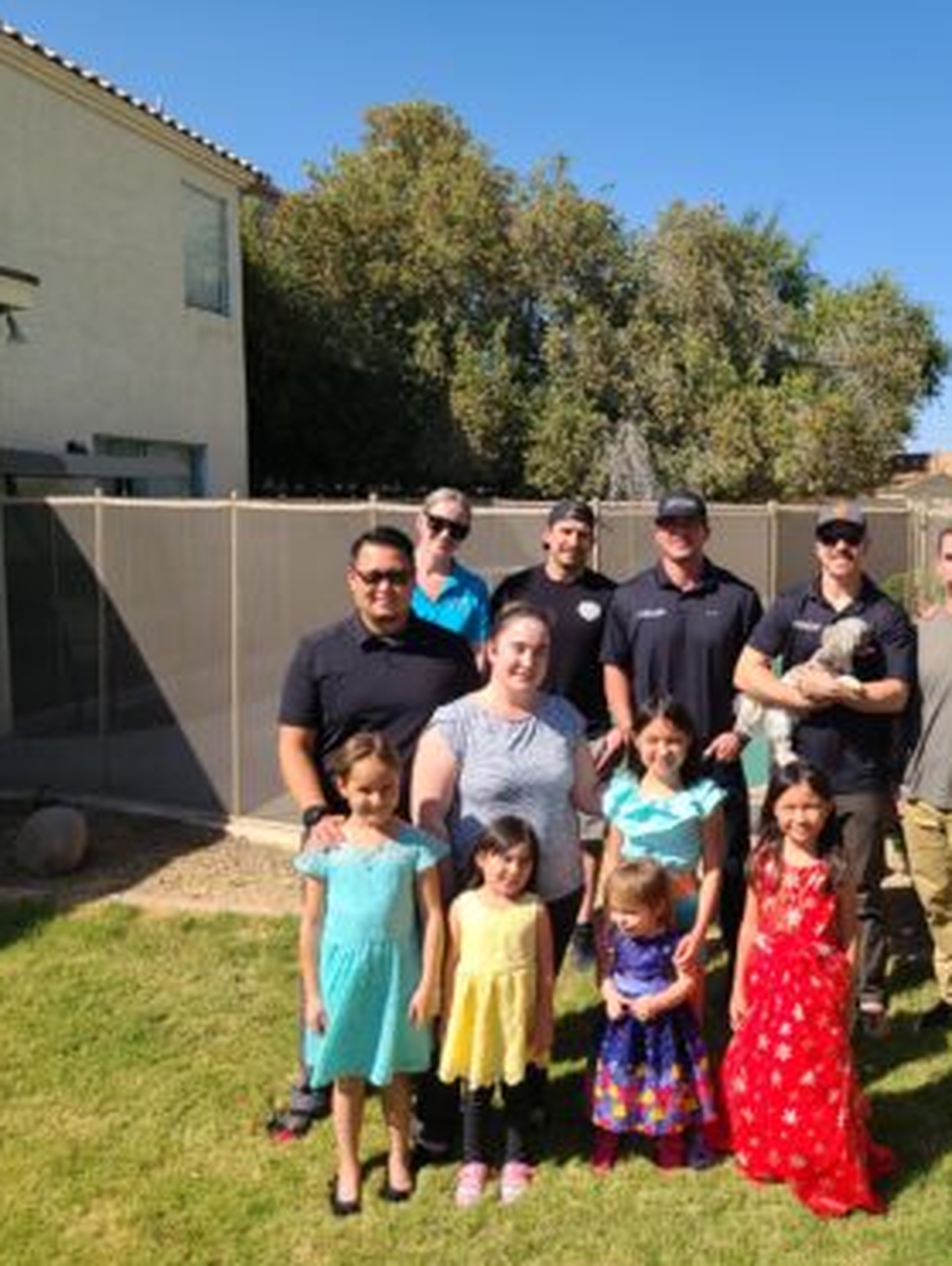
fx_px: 1281
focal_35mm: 35
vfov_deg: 52.6
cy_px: 633
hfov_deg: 39.2
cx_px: 761
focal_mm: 5.4
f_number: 1.8
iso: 40
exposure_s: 1/1978
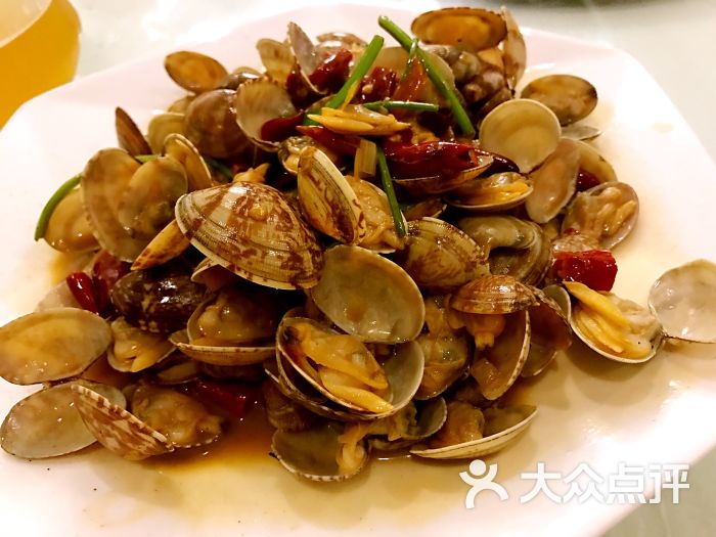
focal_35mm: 28
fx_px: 579
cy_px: 268
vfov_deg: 49.7
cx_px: 358
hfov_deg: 63.4
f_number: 1.8
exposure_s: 1/13
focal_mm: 3.99
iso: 100
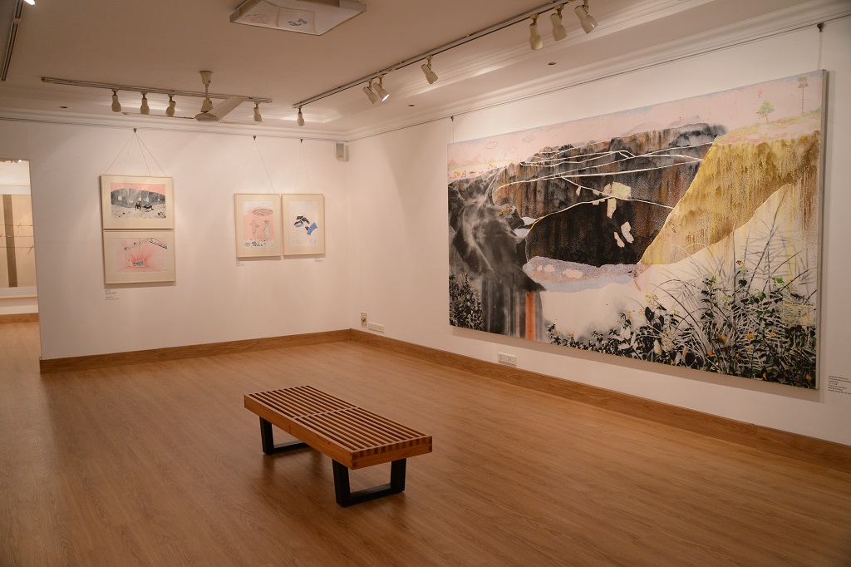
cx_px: 426
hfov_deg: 63.7
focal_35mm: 29
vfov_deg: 44.9
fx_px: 685
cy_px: 284
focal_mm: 29
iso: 1250
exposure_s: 1/50
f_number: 5
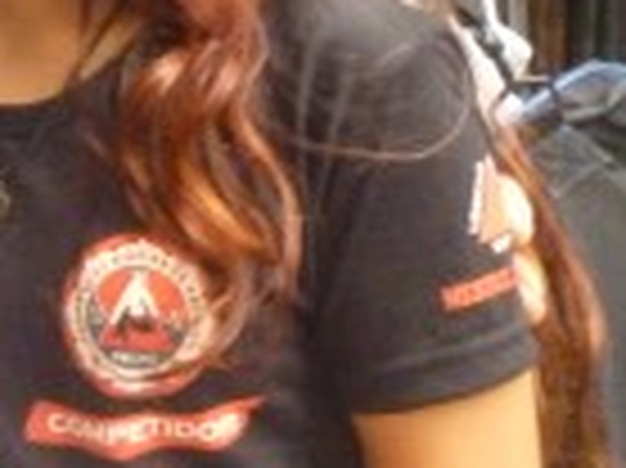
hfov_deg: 14.3
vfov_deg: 11.2
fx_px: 2331
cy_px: -162
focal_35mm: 129
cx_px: -297
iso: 800
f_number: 3.1
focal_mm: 5
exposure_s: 1/125
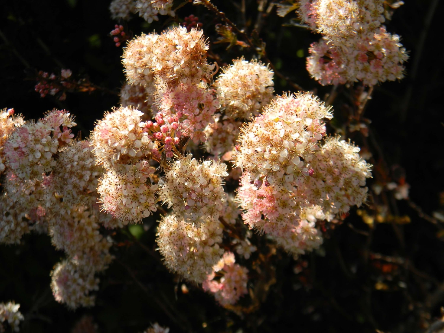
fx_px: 641
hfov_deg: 38.2
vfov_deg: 29.1
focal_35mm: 50
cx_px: 222
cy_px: 166
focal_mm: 12.2
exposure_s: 1/247
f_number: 4.3
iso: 80
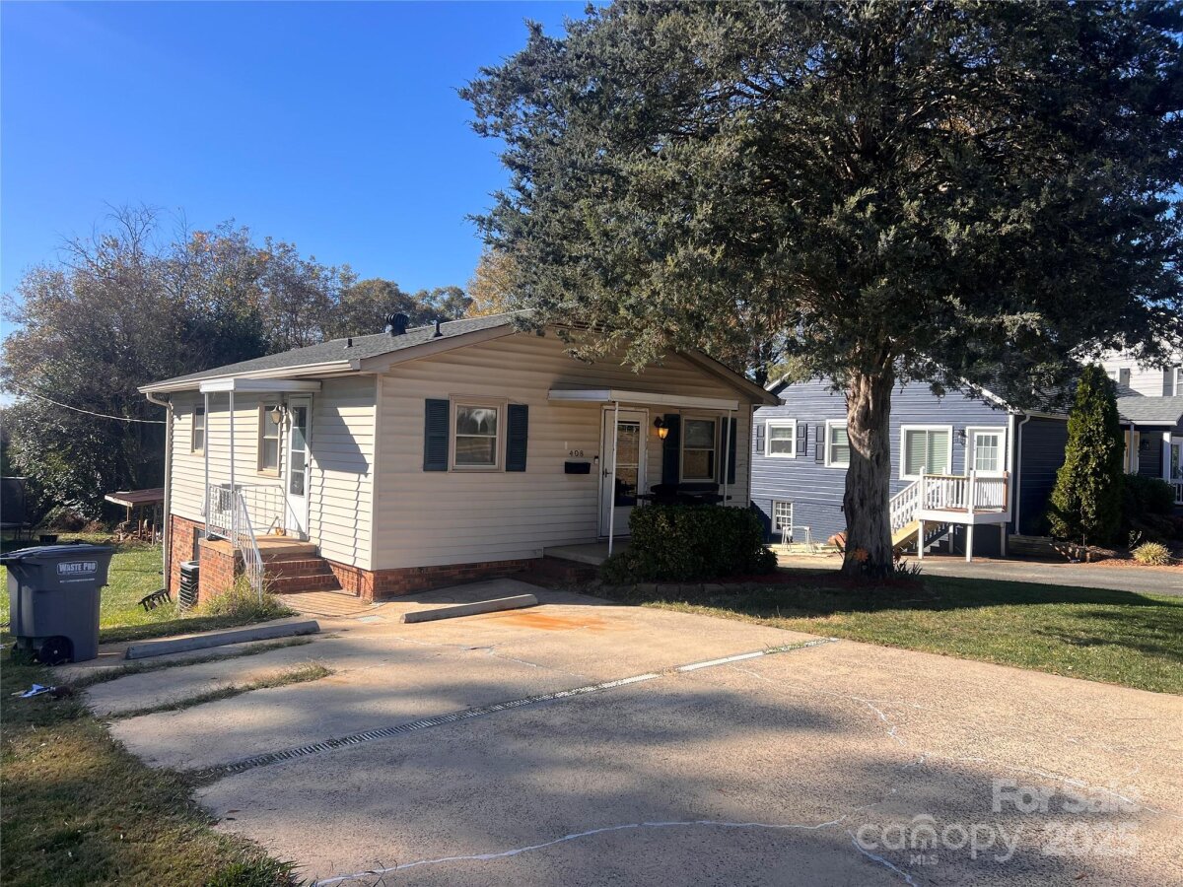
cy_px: 444
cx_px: 592
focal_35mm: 26
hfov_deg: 67.3
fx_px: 889
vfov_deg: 53.1
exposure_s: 1/2299
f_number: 1.5
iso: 50
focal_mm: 5.7
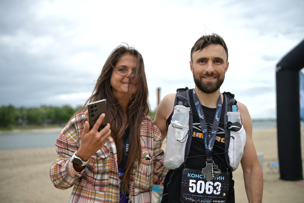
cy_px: 102
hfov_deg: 53.1
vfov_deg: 36.9
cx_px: 152
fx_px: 304
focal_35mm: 36
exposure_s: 1/800
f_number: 2
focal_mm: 36
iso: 50
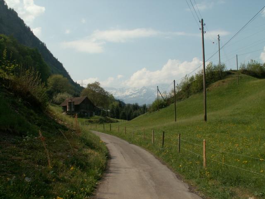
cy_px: 100
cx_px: 132
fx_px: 268
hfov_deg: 52.6
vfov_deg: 40.7
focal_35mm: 35
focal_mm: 5.86
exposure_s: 1/250
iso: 50
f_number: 7.1
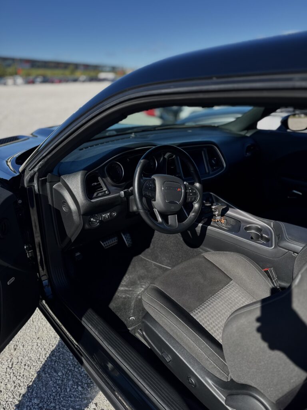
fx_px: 284
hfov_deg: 56.8
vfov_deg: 71.6
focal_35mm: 24
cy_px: 205
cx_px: 154
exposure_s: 1/1215
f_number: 1.78
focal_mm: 6.76
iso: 80
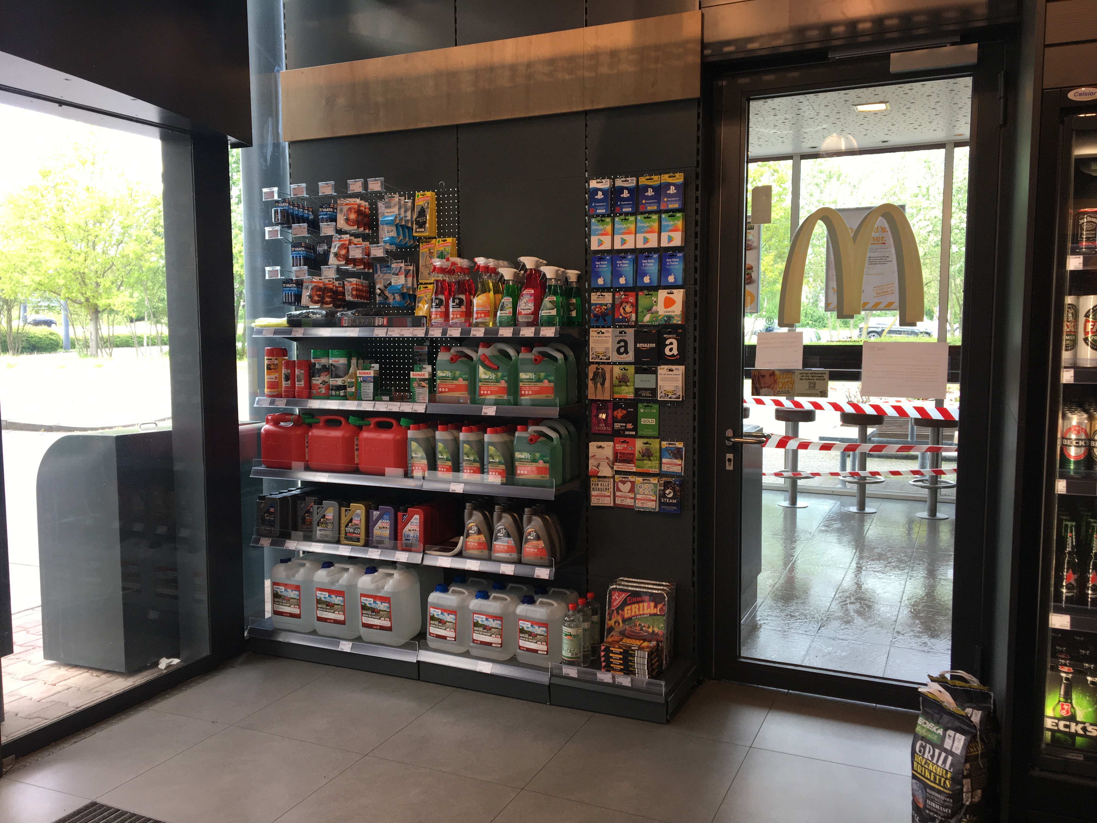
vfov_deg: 48.2
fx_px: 919
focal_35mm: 29
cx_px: 548
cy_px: 412
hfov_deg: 61.7
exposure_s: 1/100
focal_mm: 4.15
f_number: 2.2
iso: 40
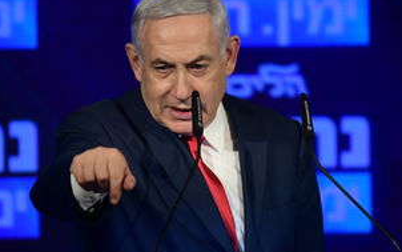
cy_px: 119
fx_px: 4428
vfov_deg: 3.3
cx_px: 198
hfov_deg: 5.2
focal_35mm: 404
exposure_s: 1/500
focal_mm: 200
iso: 1250
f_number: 3.5
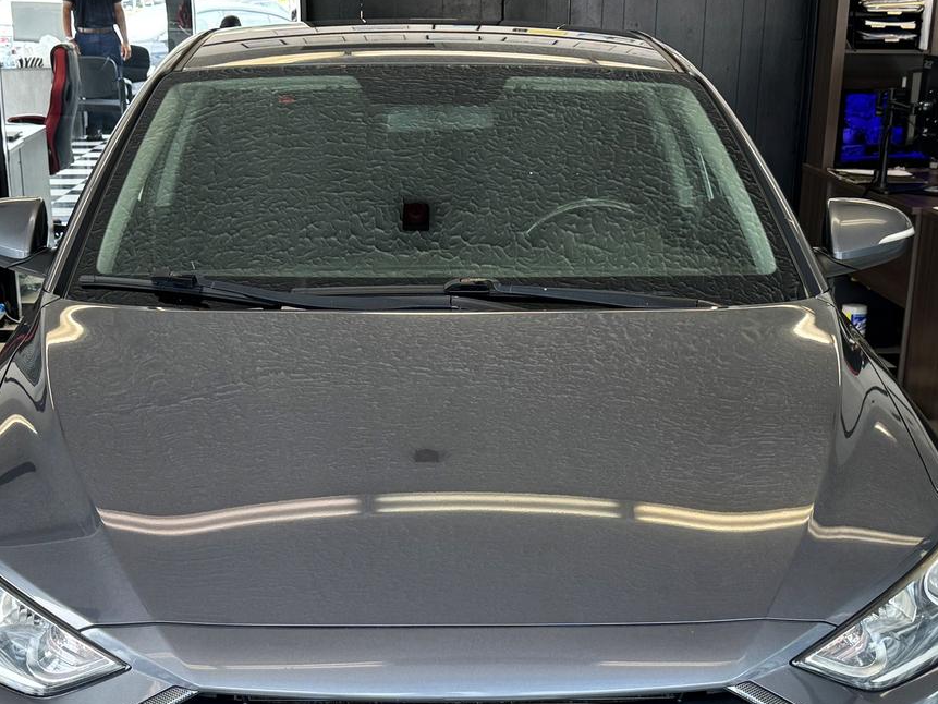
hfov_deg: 33.2
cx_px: 435
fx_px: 1572
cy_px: 518
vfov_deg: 25.0
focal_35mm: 58
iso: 64
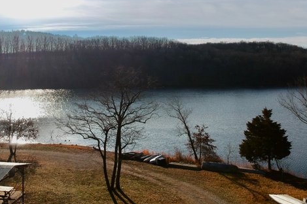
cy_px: 74
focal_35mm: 35
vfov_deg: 37.5
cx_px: 127
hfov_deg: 54.2
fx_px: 298
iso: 103
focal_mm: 4.49
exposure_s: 1/3200
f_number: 2.6
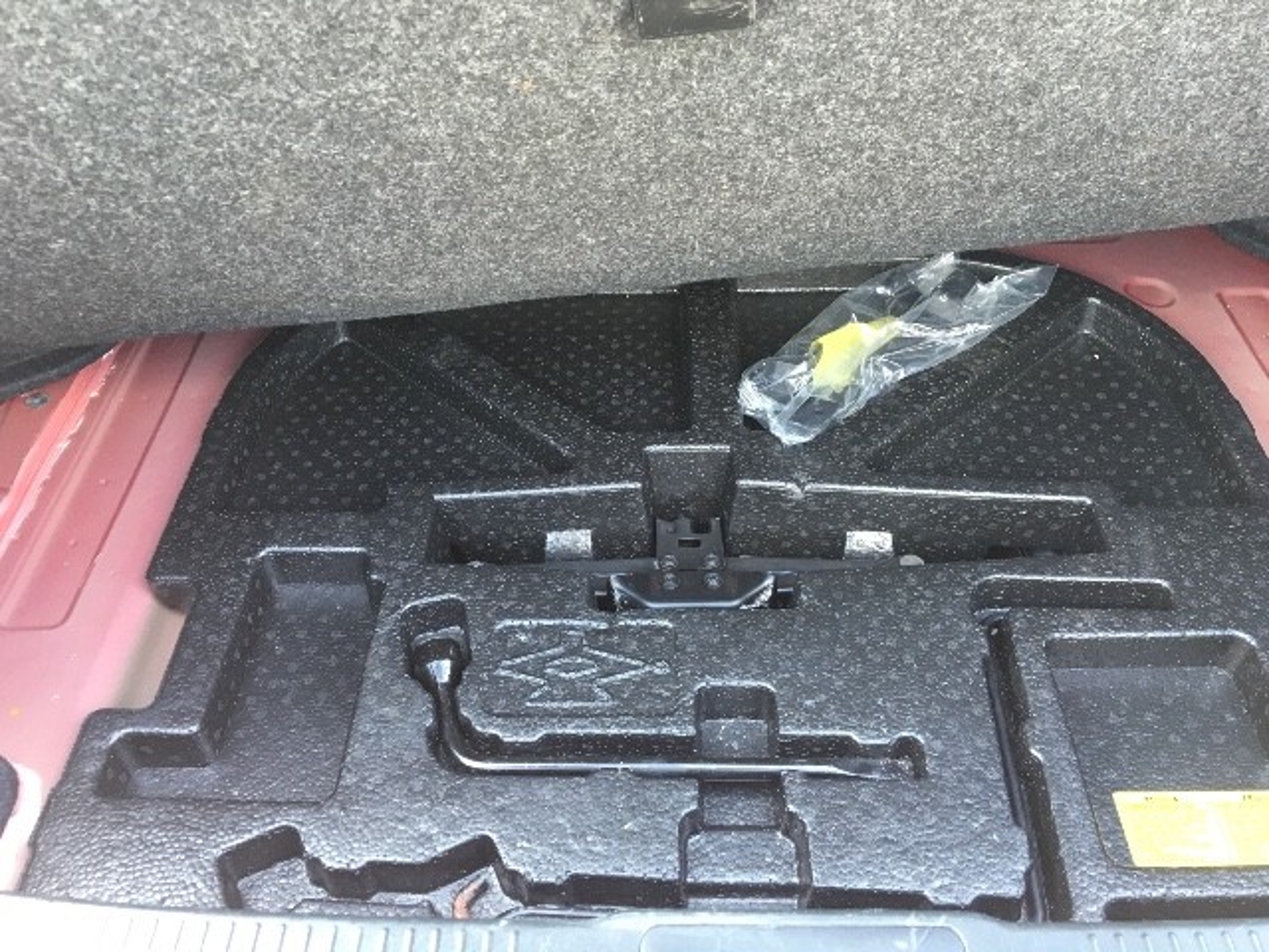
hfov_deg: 61.7
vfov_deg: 48.2
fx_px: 1063
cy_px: 476
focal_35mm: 29
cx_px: 634
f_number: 2.2
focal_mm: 4.15
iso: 80
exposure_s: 1/30
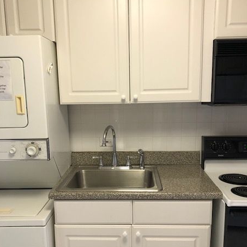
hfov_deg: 47.2
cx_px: 128
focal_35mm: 35
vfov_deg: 47.1
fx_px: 283
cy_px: 141
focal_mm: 3.99
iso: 40
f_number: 1.8
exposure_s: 1/20
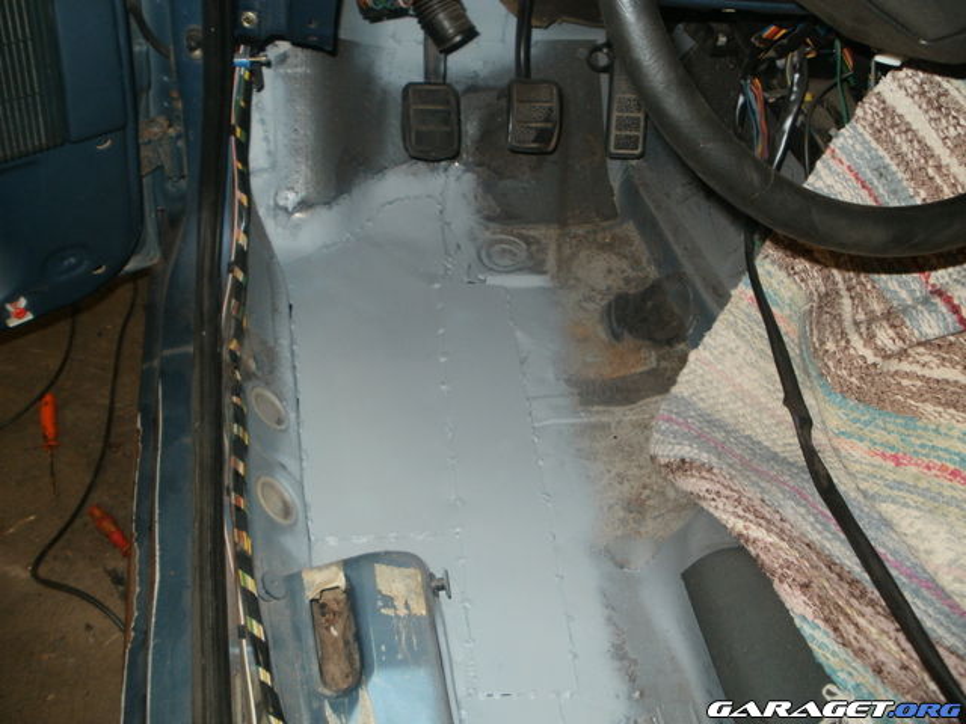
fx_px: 1005
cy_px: 362
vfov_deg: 39.7
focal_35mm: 36
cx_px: 483
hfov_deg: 51.4
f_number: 3.5
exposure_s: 1/30
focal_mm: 6.3
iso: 125
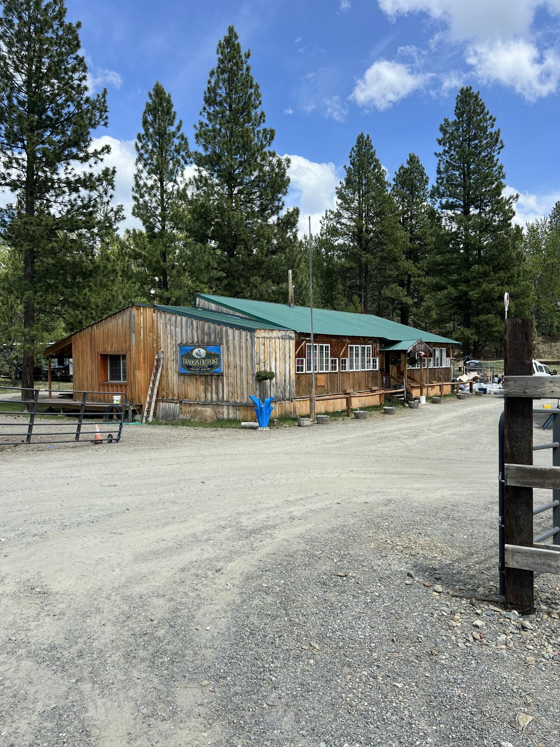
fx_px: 561
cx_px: 280
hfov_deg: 53.1
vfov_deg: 67.3
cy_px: 374
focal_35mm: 26
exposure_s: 1/2841
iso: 50
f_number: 1.5
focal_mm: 5.7
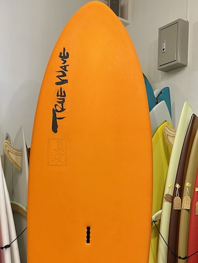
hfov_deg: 32.2
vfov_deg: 40.2
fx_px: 343
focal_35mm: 45
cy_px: 213
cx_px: 90
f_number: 1.8
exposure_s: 1/92
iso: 125
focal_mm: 4.25
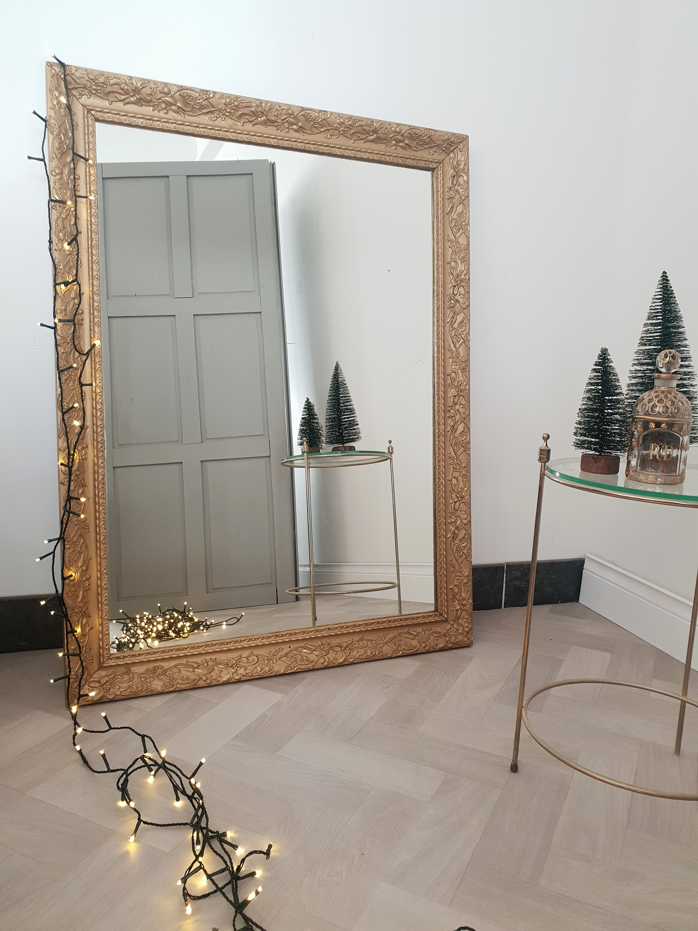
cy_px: 466
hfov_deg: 53.1
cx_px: 349
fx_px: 699
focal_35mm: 26
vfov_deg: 67.3
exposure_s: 1/50
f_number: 2.4
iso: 200
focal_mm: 4.3
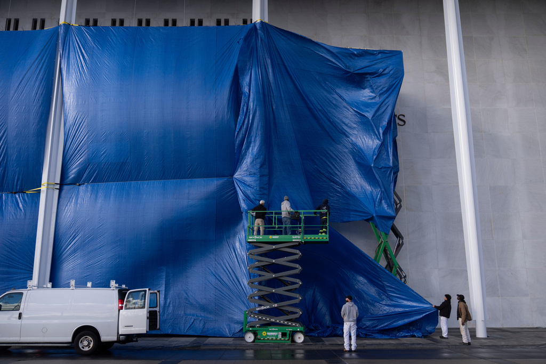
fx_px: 455
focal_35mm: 30
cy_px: 182
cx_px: 273
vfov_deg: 43.6
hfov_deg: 61.9
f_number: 2.8
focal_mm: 30
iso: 200
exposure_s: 1/1600
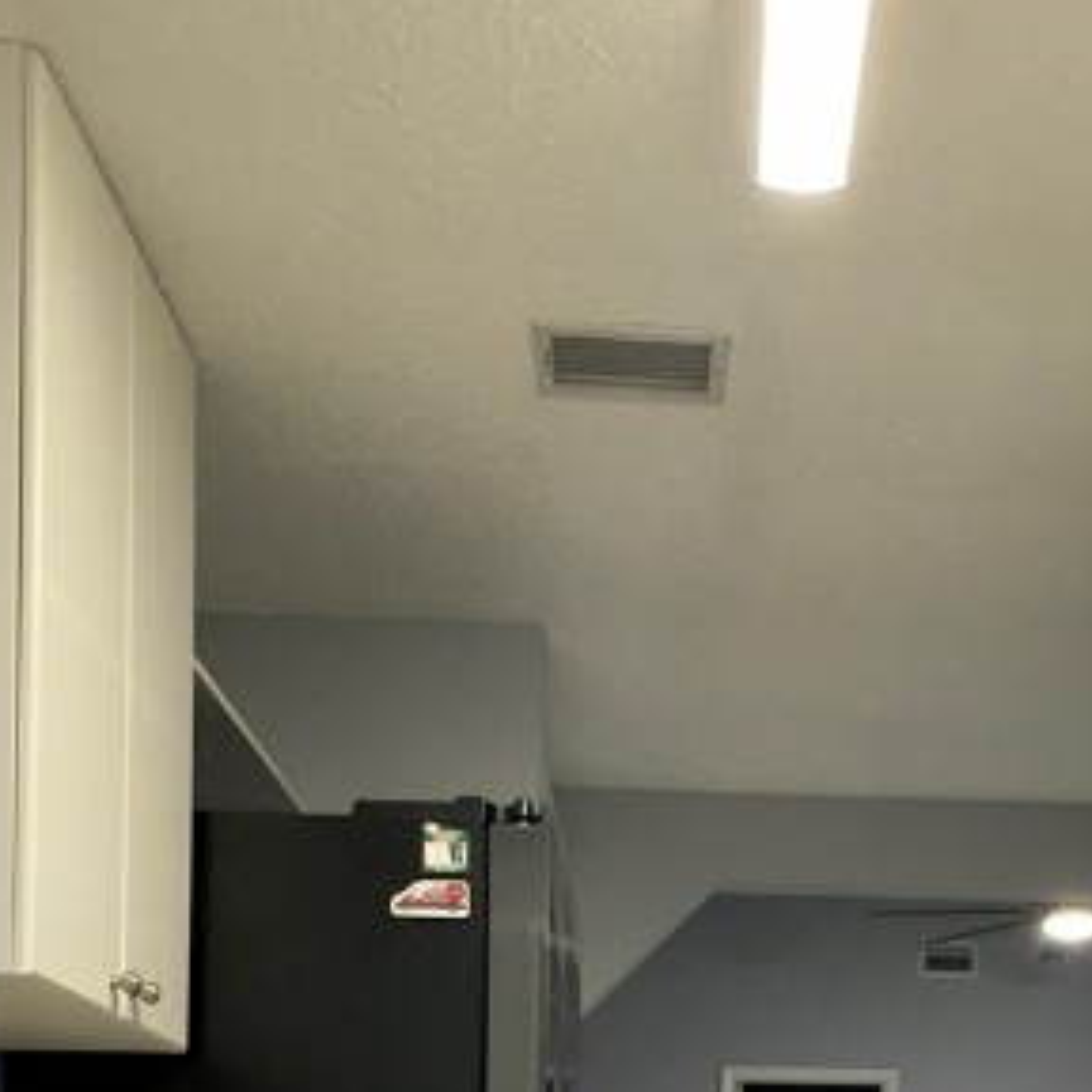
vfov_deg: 32.1
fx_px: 1570
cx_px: 736
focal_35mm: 44
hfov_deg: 37.9
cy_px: 1297
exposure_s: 1/60
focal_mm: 2.22
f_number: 2.2
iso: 160
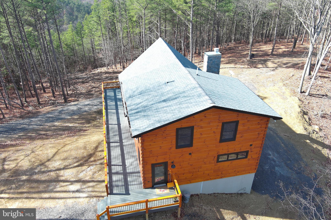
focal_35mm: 29
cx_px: 166
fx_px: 267
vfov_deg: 45.0
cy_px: 110
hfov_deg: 63.7
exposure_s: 1/227
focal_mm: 10.57
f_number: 2.8
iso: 100
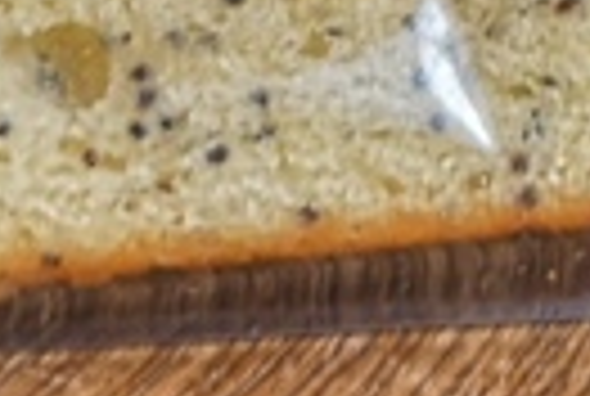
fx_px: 2809
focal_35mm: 171
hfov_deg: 11.8
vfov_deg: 7.3
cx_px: 622
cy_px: -738
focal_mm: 3.95
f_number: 1.8
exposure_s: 1/150
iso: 50
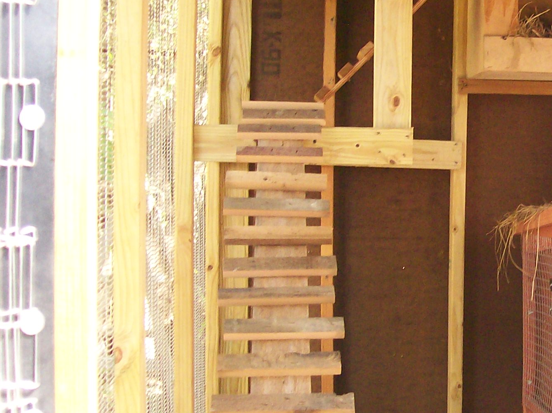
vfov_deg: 19.1
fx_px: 1227
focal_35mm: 77
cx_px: 549
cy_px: 197
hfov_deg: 24.2
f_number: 2.7
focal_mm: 6
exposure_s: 1/74.4
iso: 140
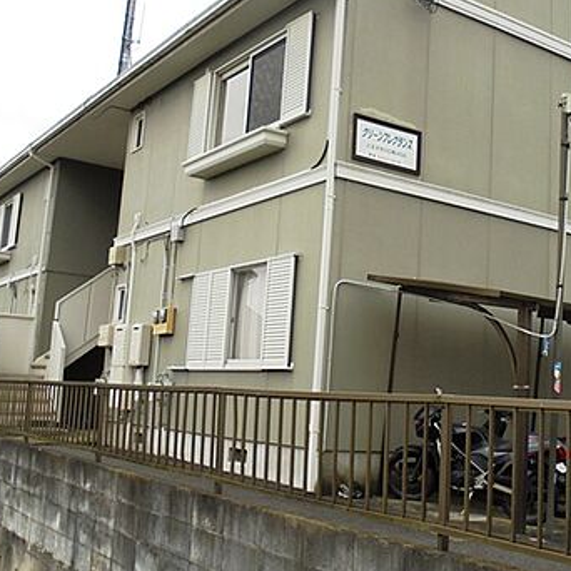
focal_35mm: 45
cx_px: 369
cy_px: 252
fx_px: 840
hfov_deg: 37.2
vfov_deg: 37.5
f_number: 3.7
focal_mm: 5.3
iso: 100
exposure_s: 1/200
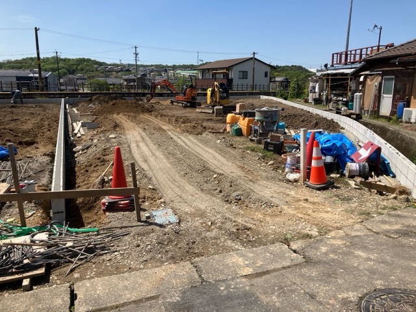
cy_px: 156
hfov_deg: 63.4
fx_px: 336
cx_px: 208
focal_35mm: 28
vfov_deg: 49.7
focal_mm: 3.99
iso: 32
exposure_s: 1/2433
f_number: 1.8
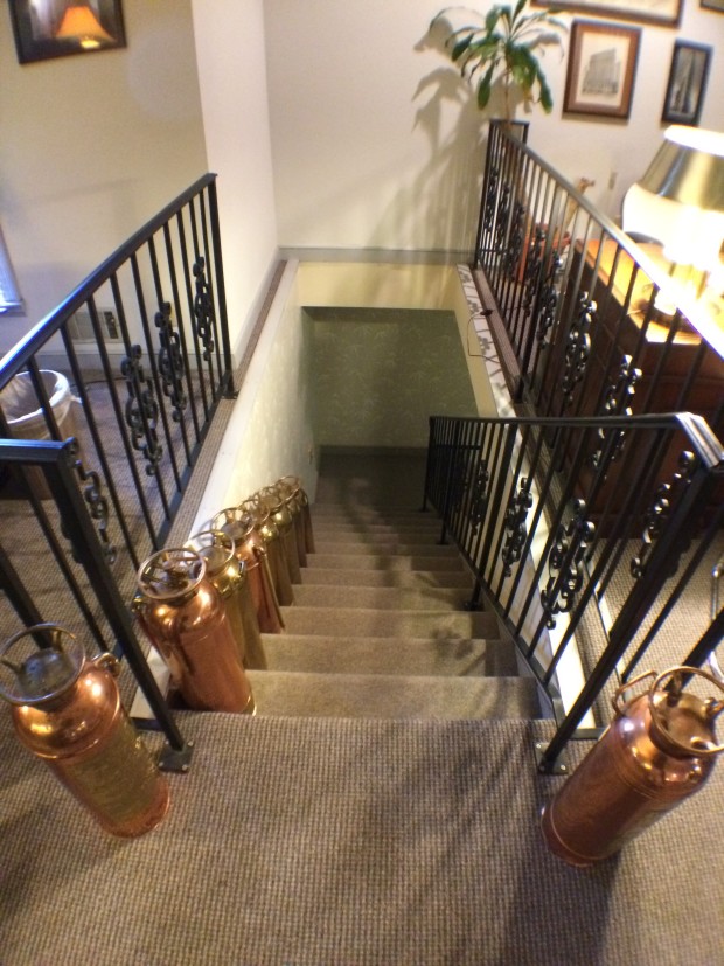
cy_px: 483
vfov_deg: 61.7
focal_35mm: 29
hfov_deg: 48.2
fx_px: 809
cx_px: 362
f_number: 2.2
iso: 640
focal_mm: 4.15
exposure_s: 1/15
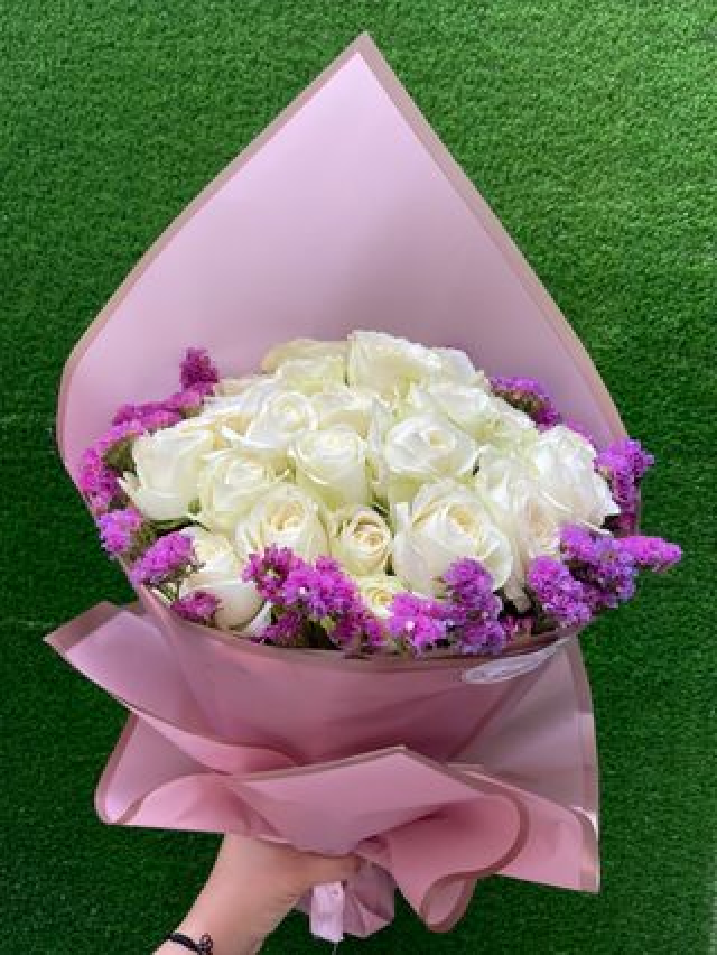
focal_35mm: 26
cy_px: 478
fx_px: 717
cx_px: 358
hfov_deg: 53.1
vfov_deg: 67.3
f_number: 1.6
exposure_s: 1/553
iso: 32
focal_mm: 5.1
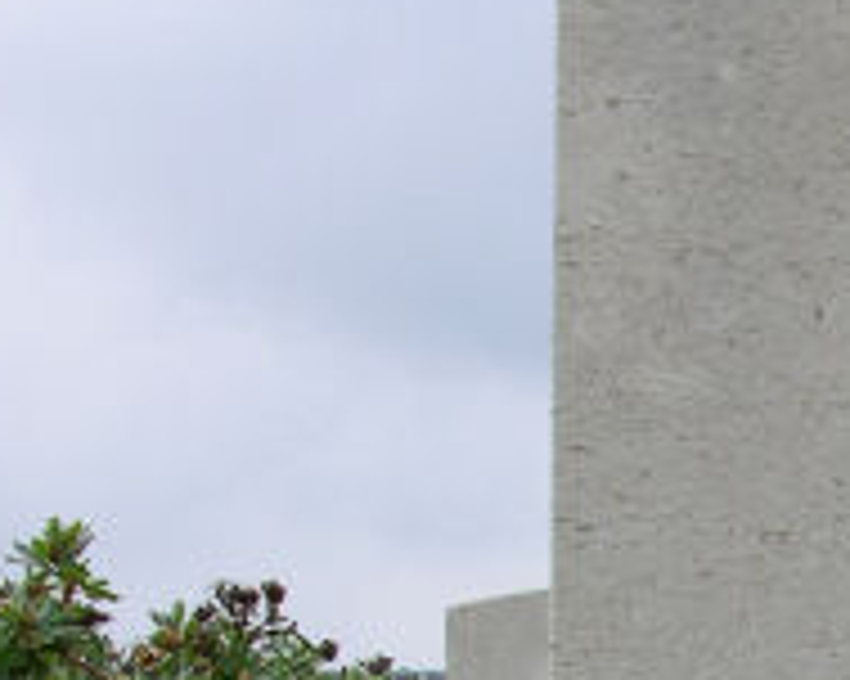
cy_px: 1270
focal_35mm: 190
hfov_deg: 9.9
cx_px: 1286
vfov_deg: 7.8
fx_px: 4777
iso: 50
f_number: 5.3
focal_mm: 11.6
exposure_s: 1/142
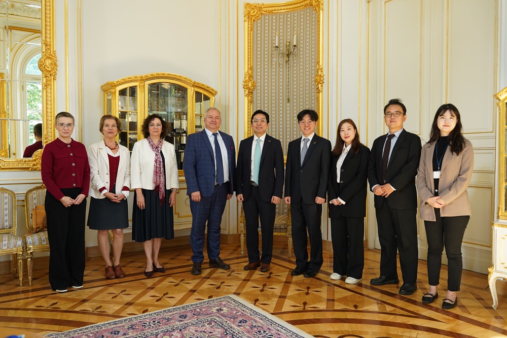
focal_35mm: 30
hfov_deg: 62.6
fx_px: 417
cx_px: 254
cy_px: 169
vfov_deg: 44.1
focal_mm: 29.6
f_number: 4
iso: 1600
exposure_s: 1/250
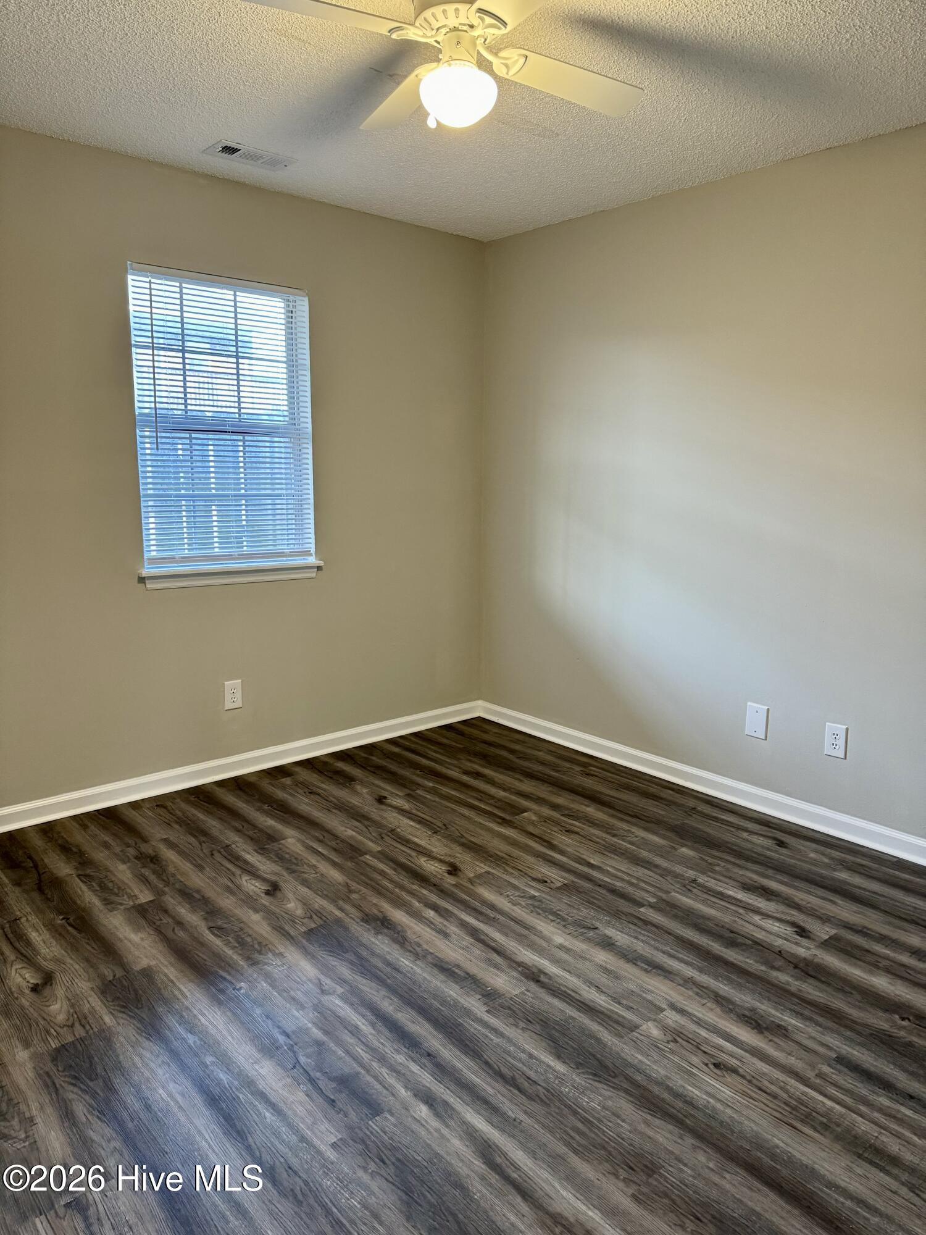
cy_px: 618
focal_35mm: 24
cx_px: 463
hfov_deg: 56.8
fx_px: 856
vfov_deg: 71.6
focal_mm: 6.86
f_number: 1.78
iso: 400
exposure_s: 1/60
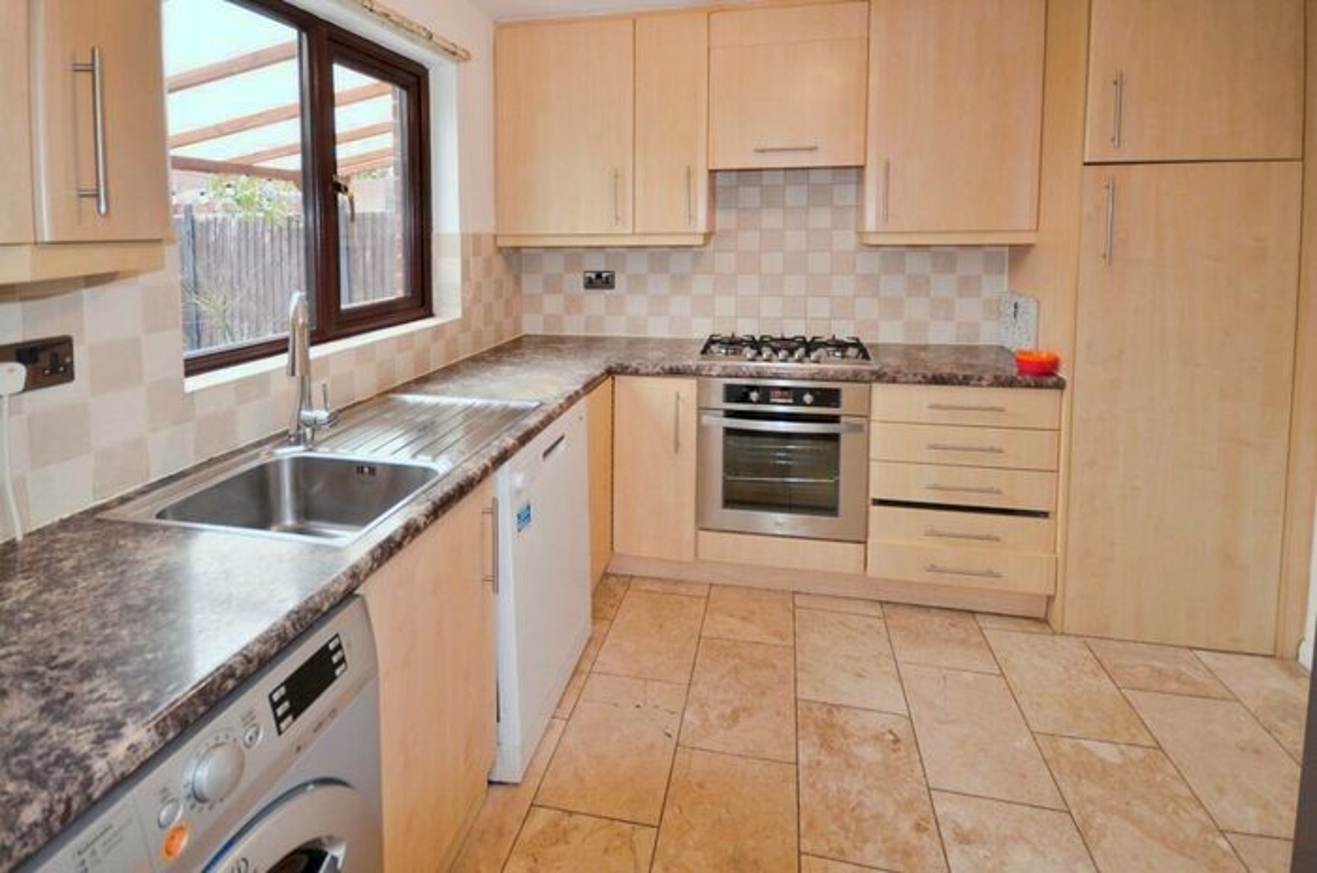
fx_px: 548
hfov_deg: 100.5
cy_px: 436
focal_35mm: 15
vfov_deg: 77.1
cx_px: 658
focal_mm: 10
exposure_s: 1/60
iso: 450
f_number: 4
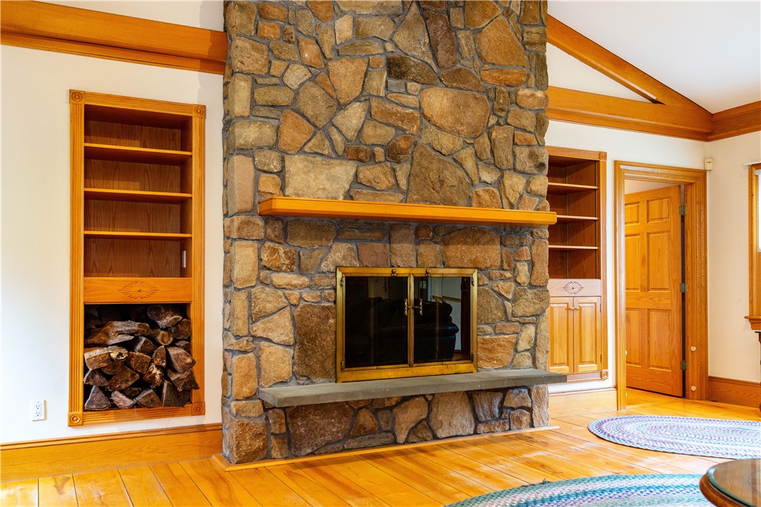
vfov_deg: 43.6
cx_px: 380
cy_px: 254
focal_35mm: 30
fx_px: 634
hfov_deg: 61.9
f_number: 6.3
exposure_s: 1/2.5
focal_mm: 30
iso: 320
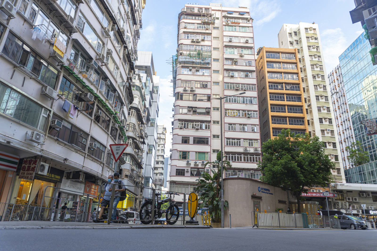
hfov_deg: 73.8
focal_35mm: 24
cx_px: 188
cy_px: 126
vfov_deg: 53.1
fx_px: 251
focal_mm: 16
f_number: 4.5
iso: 100
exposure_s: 1/80
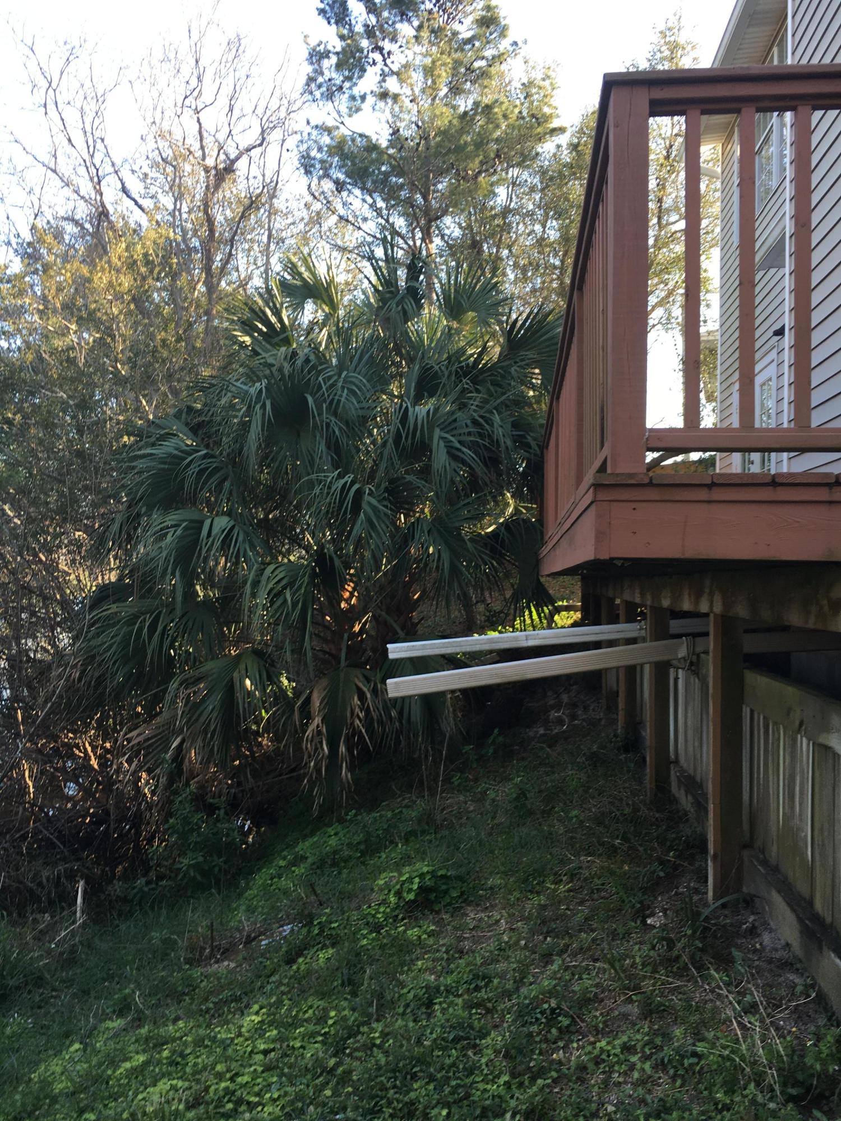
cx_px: 420
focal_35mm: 29
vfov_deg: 61.7
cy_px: 560
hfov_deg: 48.2
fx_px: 939
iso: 25
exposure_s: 1/151
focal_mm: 4.15
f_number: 2.2
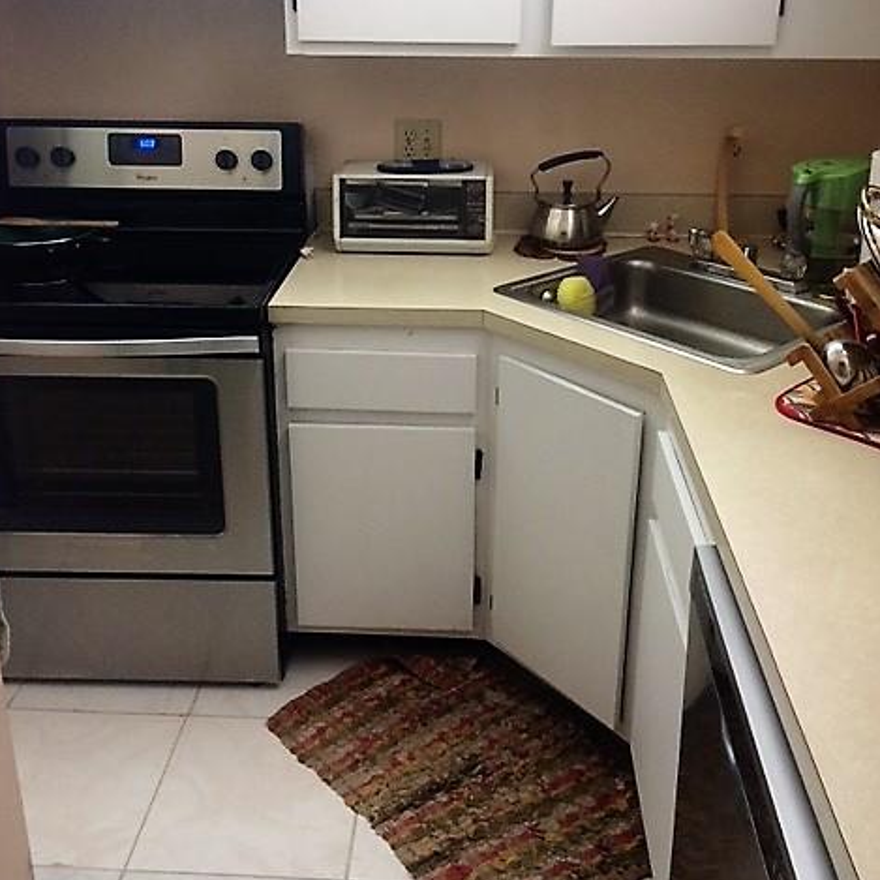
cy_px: 325
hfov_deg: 47.2
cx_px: 433
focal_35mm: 35
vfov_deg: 46.8
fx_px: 1007
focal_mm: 4.15
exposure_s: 1/30
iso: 50
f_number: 2.2
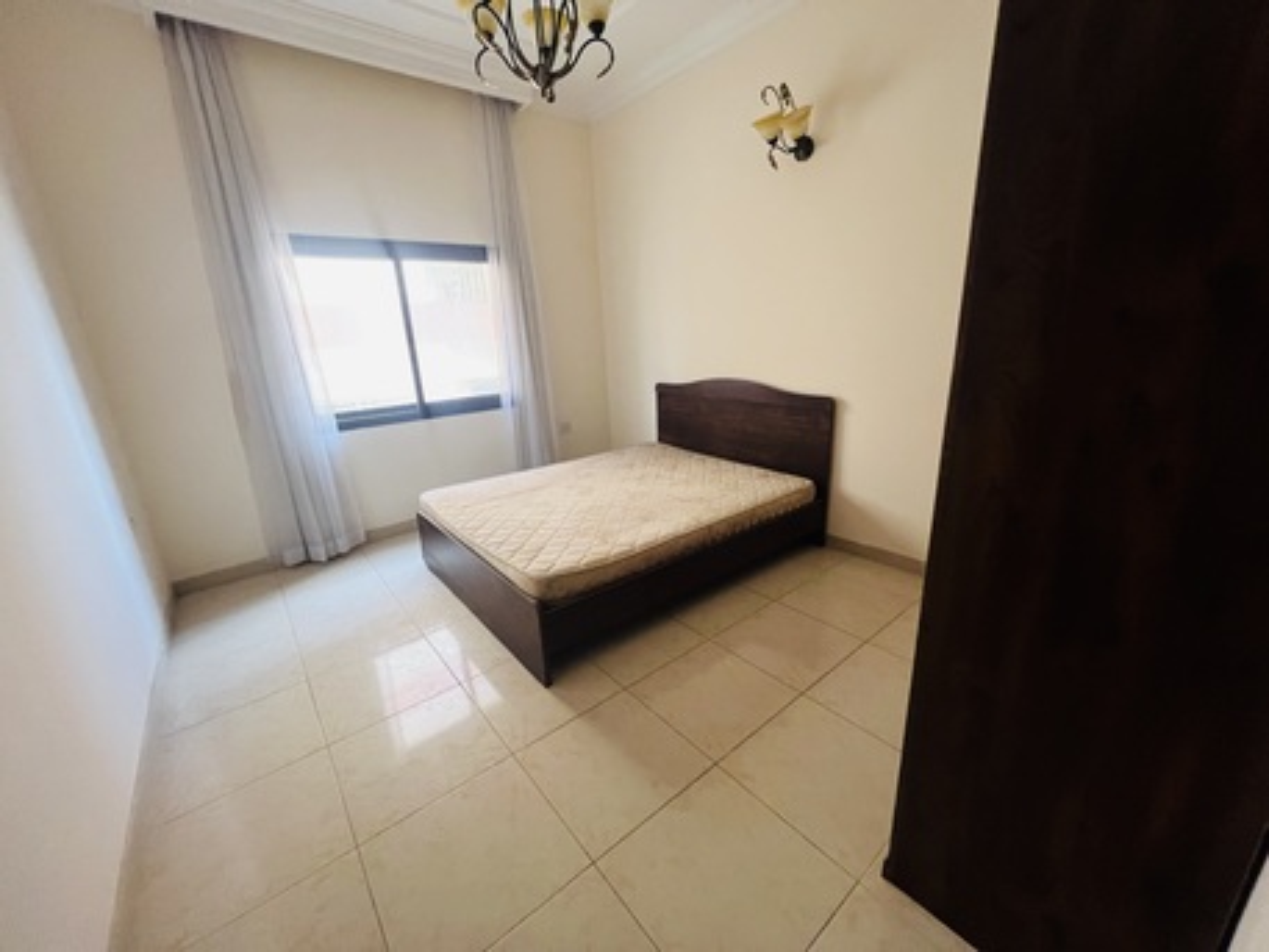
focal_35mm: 13
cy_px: 476
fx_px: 477
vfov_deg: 89.9
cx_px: 634
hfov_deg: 106.2
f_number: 1.8
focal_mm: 1.57
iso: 400
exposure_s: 1/60
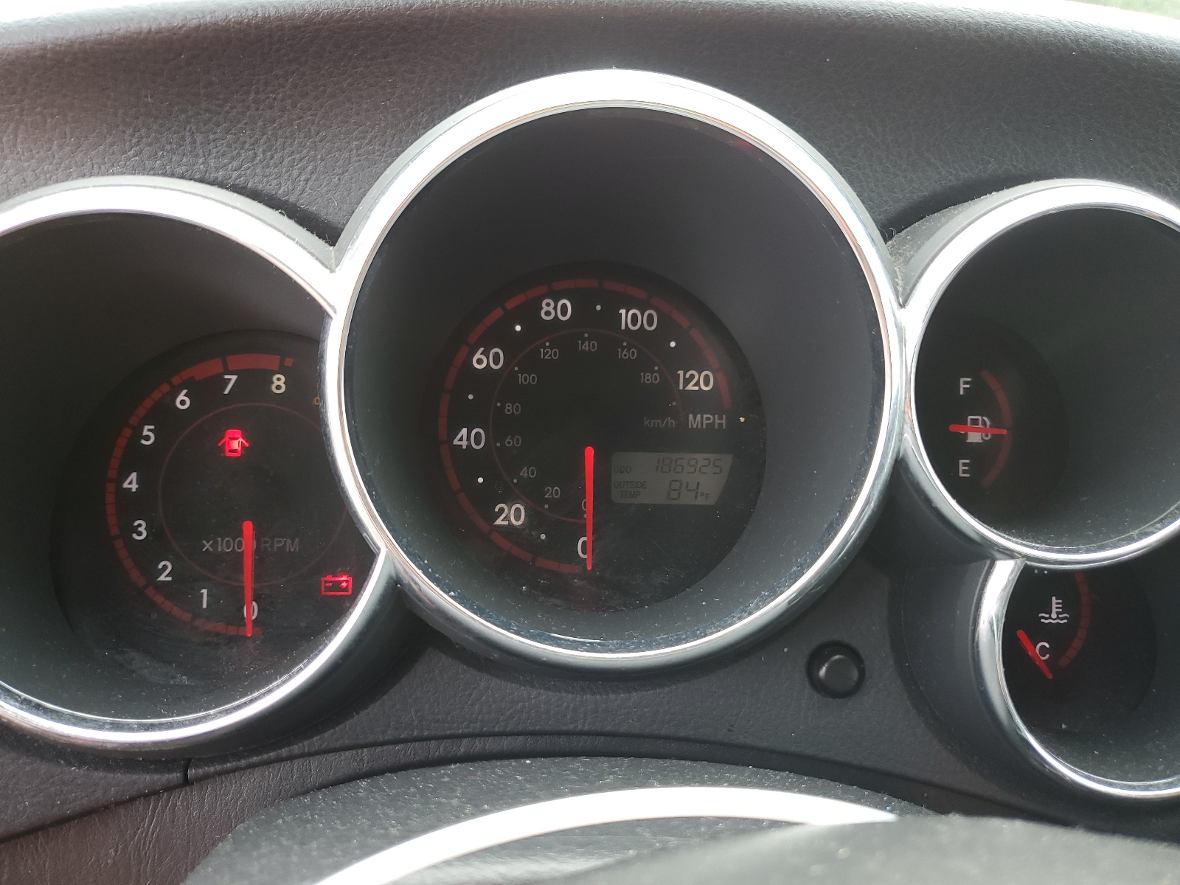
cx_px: 590
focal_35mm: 26
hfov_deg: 67.3
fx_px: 886
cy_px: 442
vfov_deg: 53.1
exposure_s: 1/120
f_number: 1.5
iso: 58
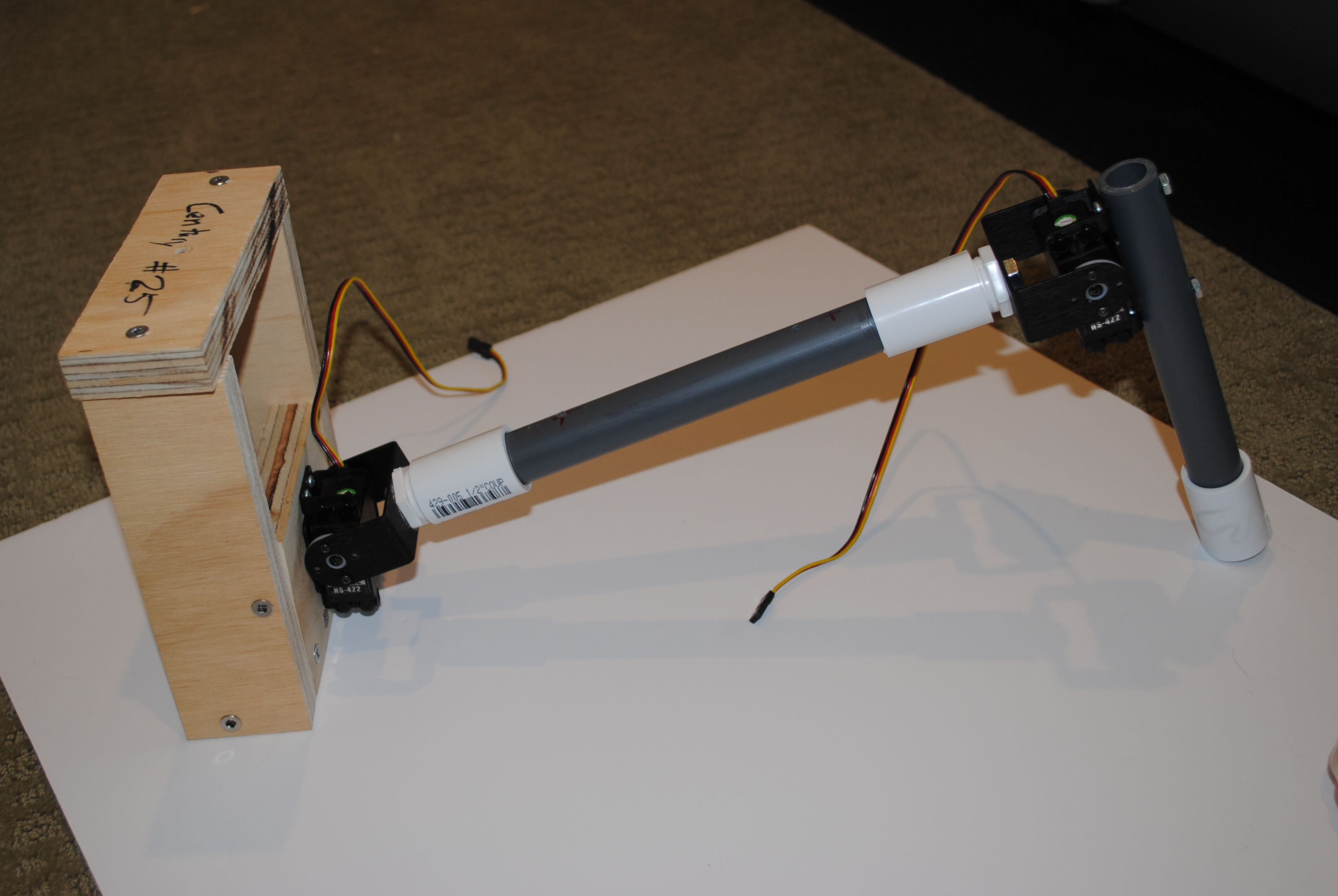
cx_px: 603
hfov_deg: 45.3
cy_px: 379
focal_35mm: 43
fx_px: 1600
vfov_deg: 31.2
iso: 100
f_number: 4
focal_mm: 24
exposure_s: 1/60
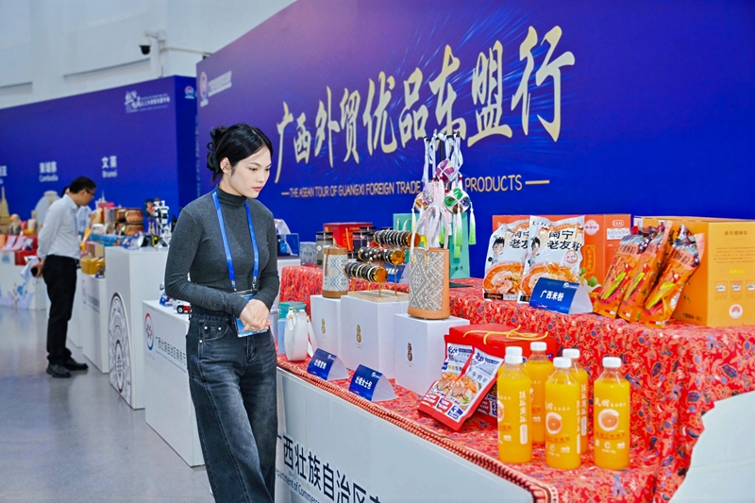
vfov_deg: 31.9
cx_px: 378
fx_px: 881
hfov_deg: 46.4
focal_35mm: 42
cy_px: 252
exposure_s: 1/200
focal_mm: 42
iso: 1000
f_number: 3.2
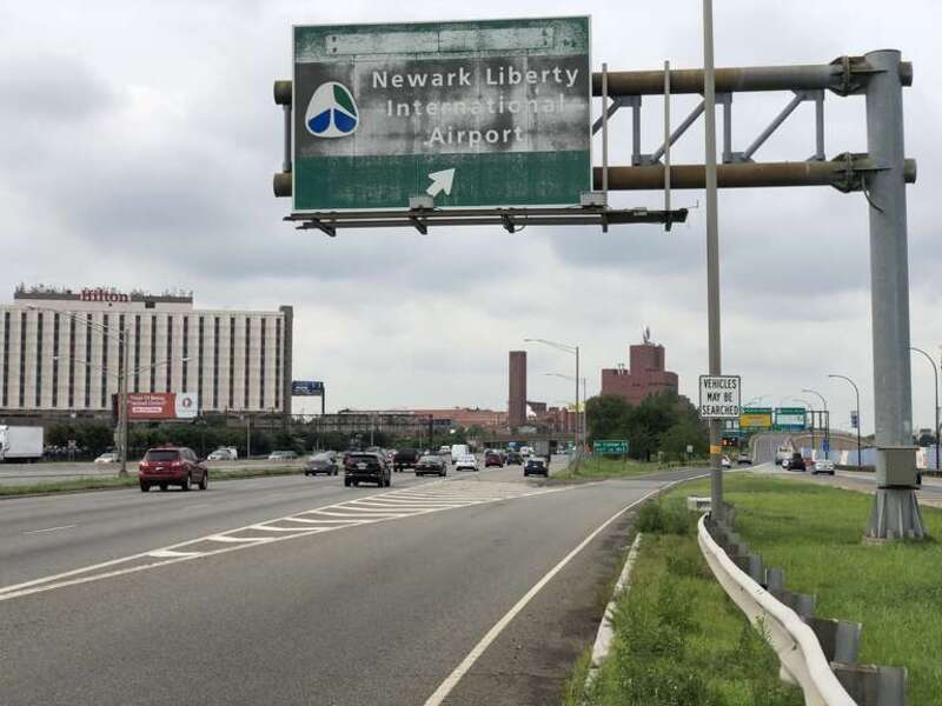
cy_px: 353
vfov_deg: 28.0
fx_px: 1415
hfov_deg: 36.8
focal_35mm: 52
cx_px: 471
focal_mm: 6
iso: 16
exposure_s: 1/917
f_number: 2.4
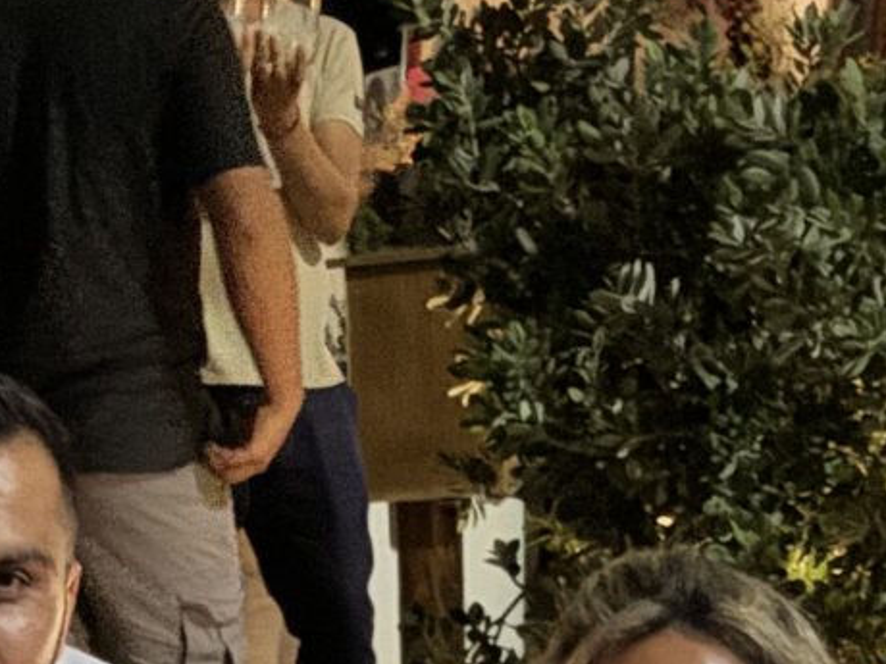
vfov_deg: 14.2
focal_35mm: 96
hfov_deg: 19.8
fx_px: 2457
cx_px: -8
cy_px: 1051
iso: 1000
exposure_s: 1/14
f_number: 1.9
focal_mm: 2.69
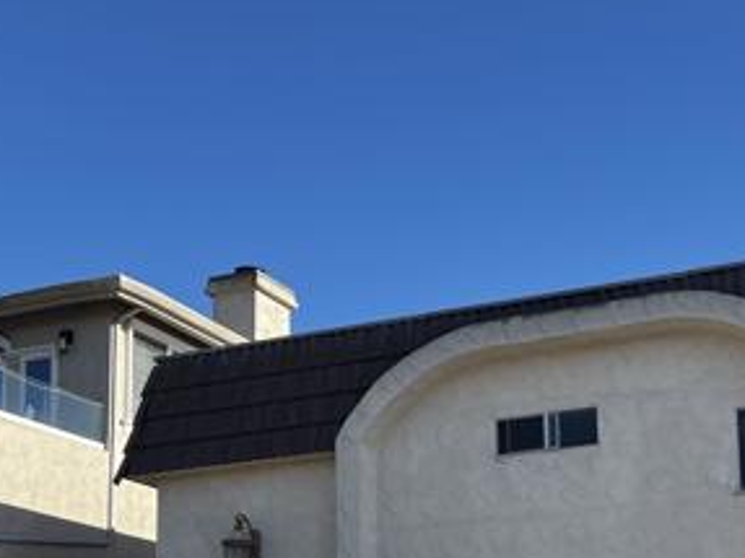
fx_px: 1248
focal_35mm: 58
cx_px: 605
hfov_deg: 32.3
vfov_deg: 24.0
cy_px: 574
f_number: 1.5
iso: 50
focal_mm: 5.7
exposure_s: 1/2632
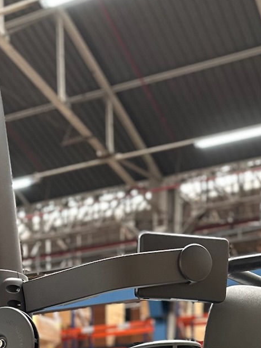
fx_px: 794
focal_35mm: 79
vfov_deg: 21.2
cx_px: 33
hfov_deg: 18.4
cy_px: 507
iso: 200
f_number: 1.78
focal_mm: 6.86
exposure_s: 1/100
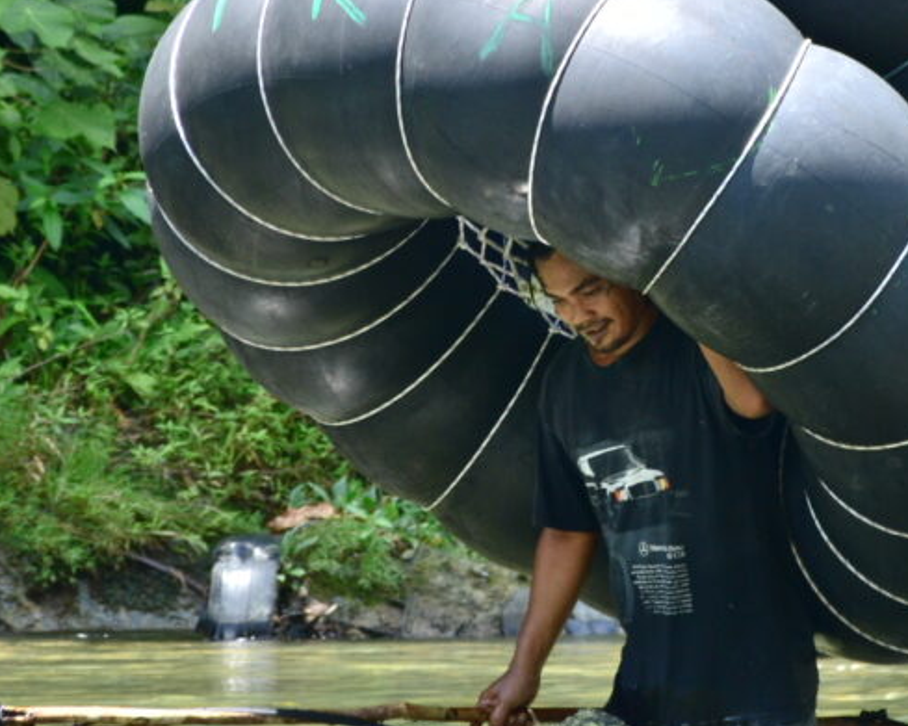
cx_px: 577
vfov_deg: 2.9
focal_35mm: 531
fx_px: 14267
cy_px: 240
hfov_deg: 3.6
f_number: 9
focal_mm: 180
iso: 400
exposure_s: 1/125
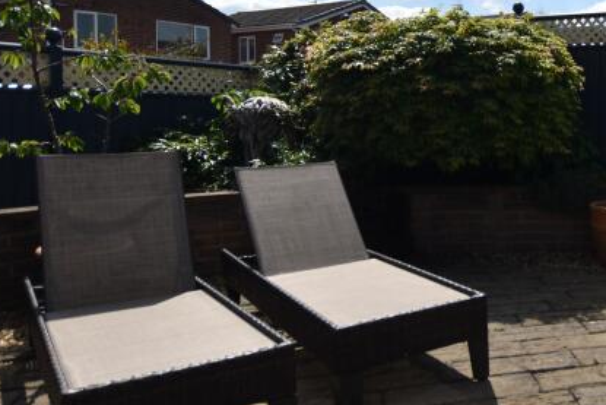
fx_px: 623
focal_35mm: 37
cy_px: 144
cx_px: 562
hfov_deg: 46.1
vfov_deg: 35.7
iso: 100
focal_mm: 10
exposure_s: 1/2500
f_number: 3.5
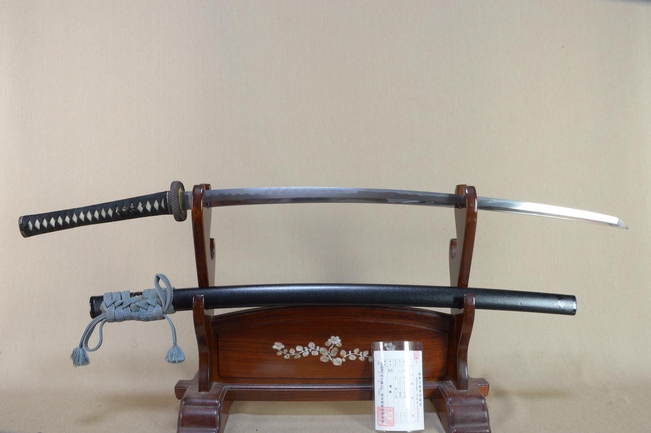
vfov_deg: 47.9
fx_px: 488
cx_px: 326
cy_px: 216
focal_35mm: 27
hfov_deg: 67.4
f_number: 11
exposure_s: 1/1.6
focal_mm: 18
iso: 400
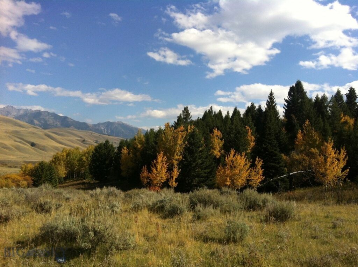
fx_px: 361
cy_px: 134
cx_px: 179
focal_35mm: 35
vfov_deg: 40.6
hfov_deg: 52.7
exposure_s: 1/1436
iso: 80
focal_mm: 3.85
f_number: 2.8
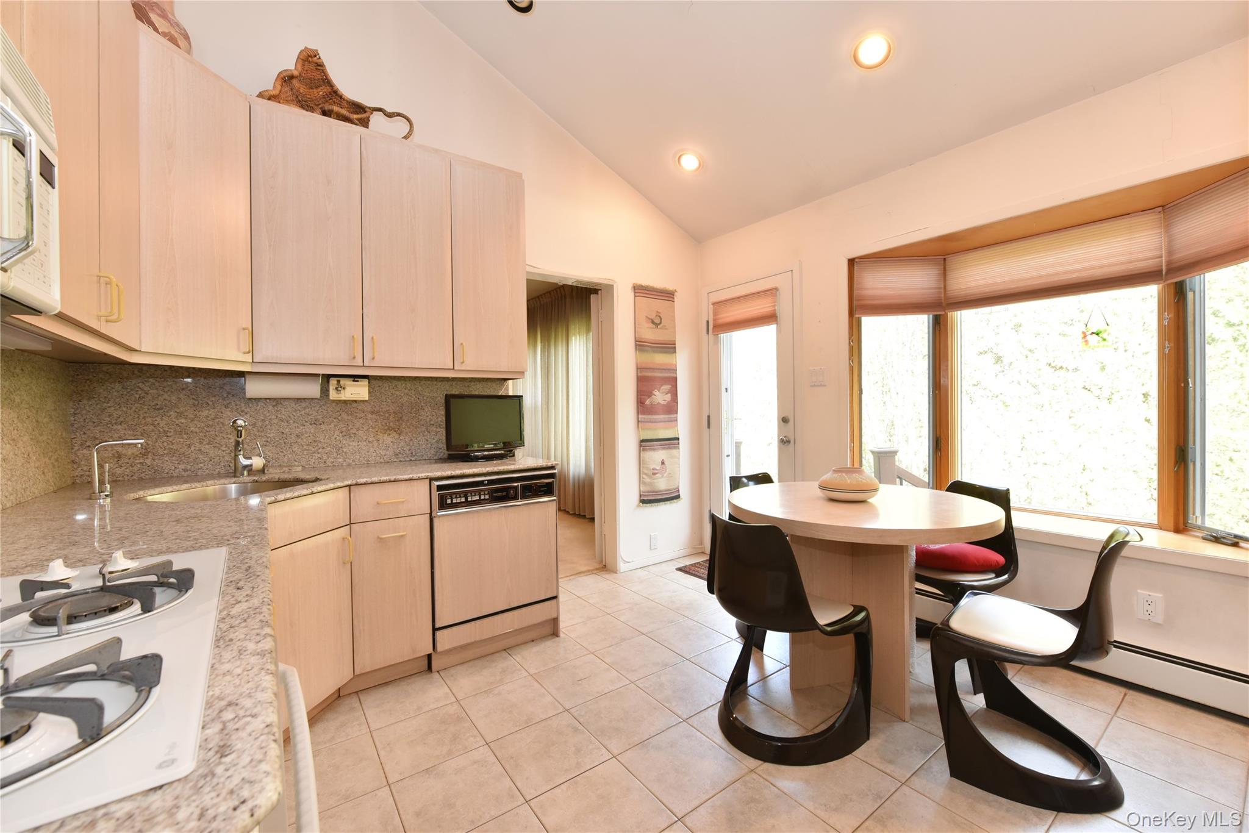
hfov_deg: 104.2
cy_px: 416
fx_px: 486
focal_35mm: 14
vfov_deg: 81.2
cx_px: 624
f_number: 10
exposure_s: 1/25
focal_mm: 14
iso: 1600
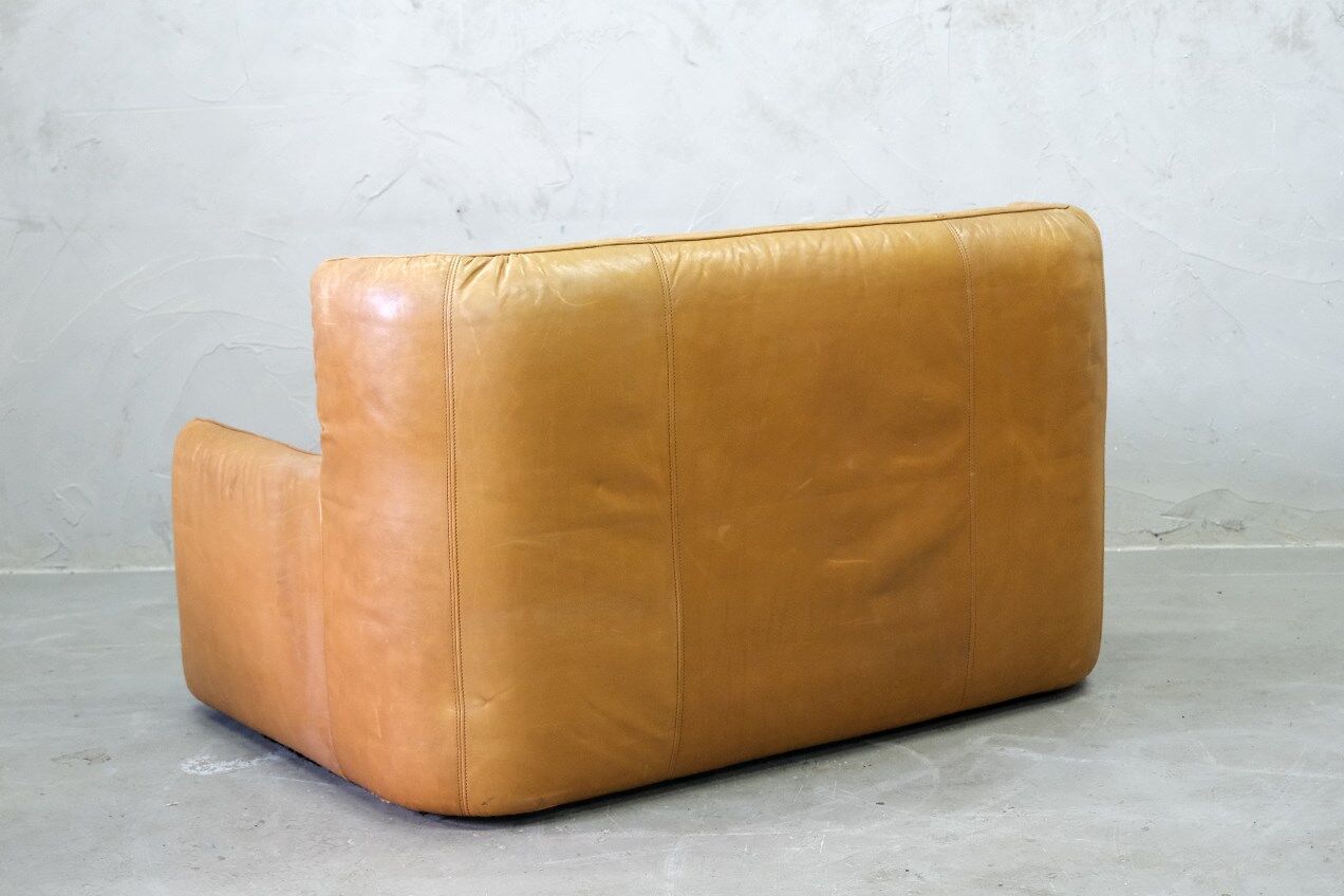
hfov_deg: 33.9
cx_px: 672
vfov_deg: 23.0
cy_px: 448
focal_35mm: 59
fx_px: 2202
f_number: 4
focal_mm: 39.3
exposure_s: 1/58
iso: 4000
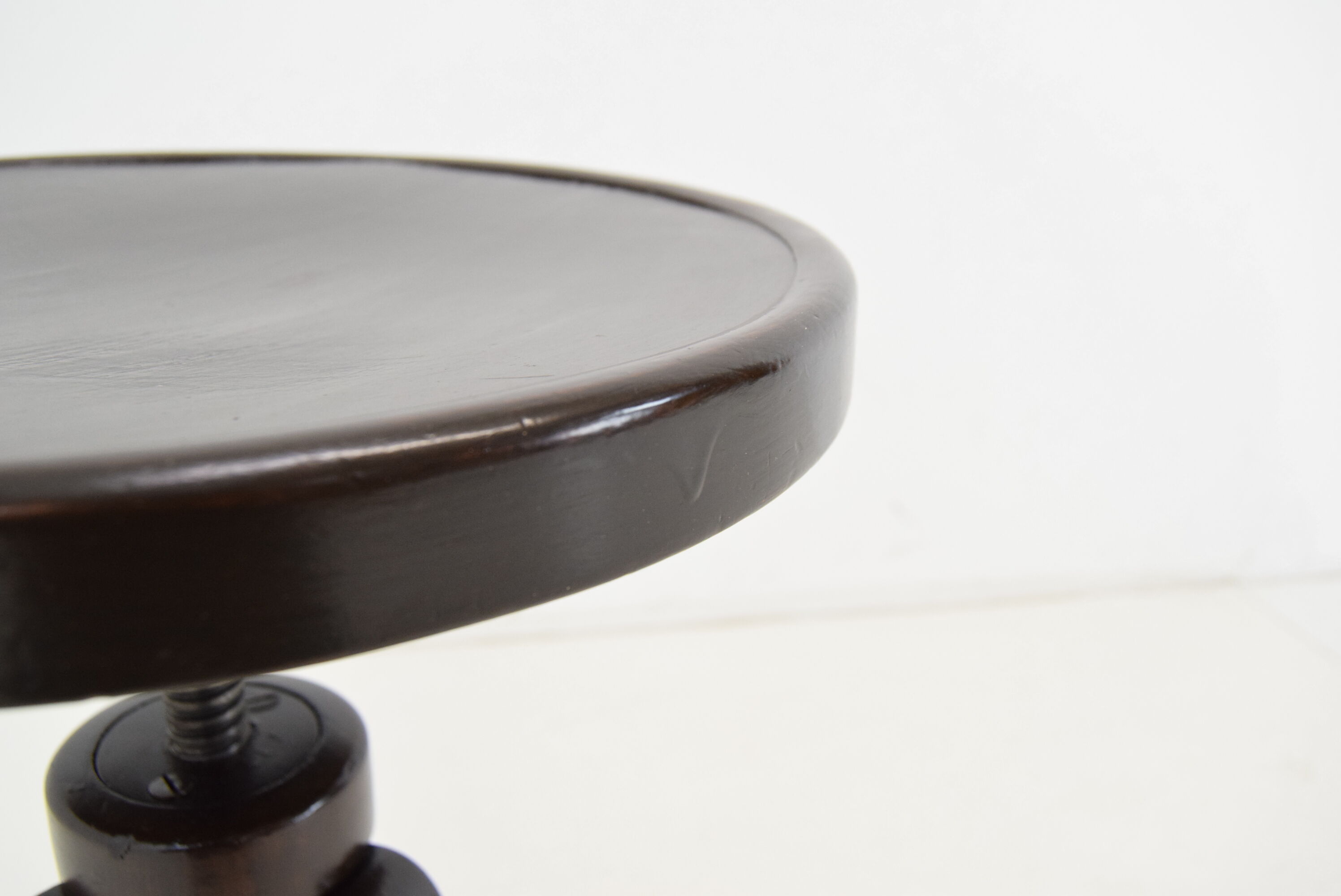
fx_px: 1286
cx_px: 670
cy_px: 448
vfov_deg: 38.4
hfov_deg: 55.1
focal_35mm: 34
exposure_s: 1/160
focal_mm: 23
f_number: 5
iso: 1600
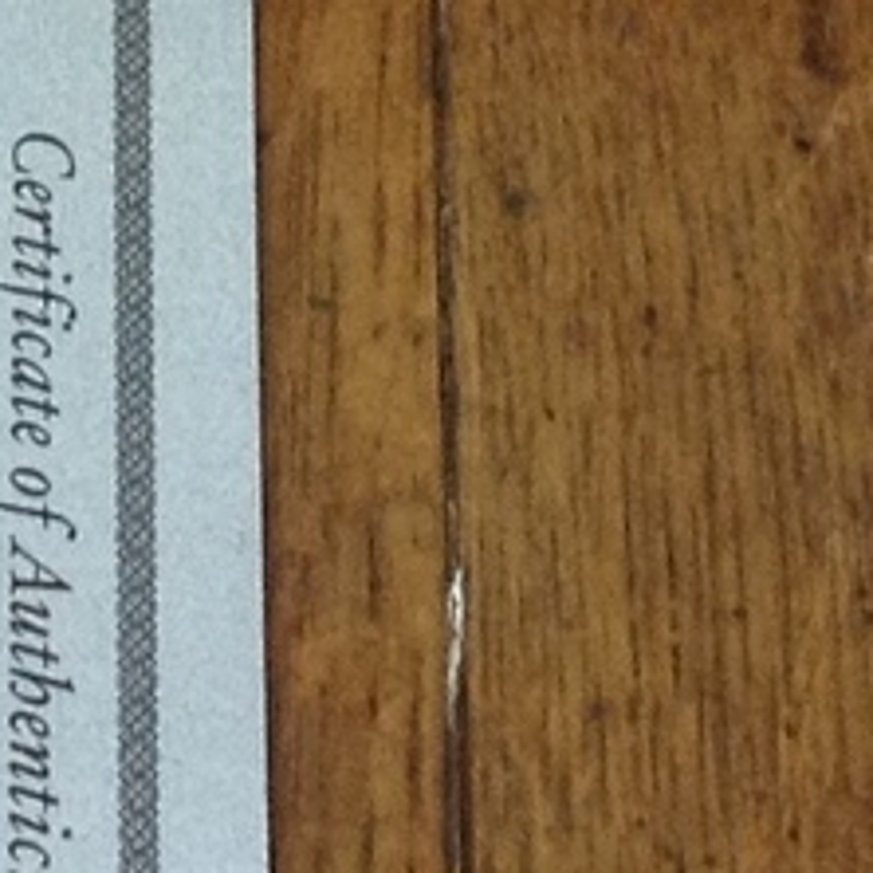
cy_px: -230
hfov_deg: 7.8
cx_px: 71
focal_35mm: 223
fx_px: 6363
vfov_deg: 7.8
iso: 125
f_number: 2.4
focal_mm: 4.28
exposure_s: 1/17
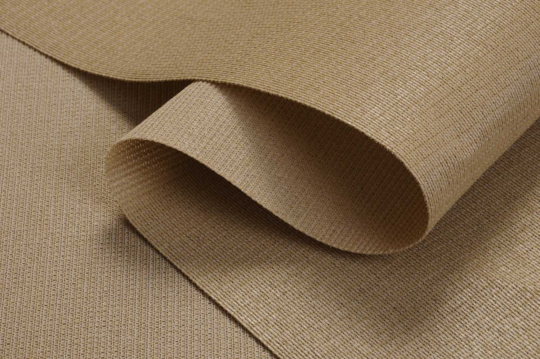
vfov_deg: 8.7
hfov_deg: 13.1
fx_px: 2360
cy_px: 180
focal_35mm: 158
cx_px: 270
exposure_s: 1/40
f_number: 16
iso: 200
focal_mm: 105
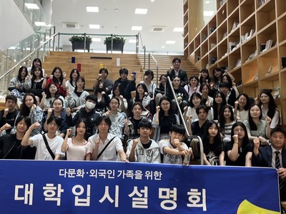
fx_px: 322
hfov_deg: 47.8
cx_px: 128
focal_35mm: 39
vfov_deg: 36.7
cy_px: 89
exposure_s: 1/60
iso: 64
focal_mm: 5.1
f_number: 1.6
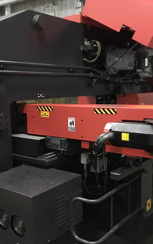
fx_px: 280
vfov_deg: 47.2
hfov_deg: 30.5
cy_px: 123
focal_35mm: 42
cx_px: 62
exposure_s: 1/15
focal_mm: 4.15
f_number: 2.2
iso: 320
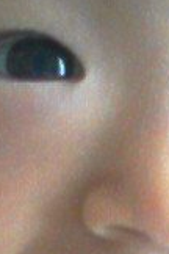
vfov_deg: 17.1
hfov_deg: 11.5
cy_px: 194
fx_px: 838
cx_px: 141
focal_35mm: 119
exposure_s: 1/23.8
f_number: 2.8
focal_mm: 1.5
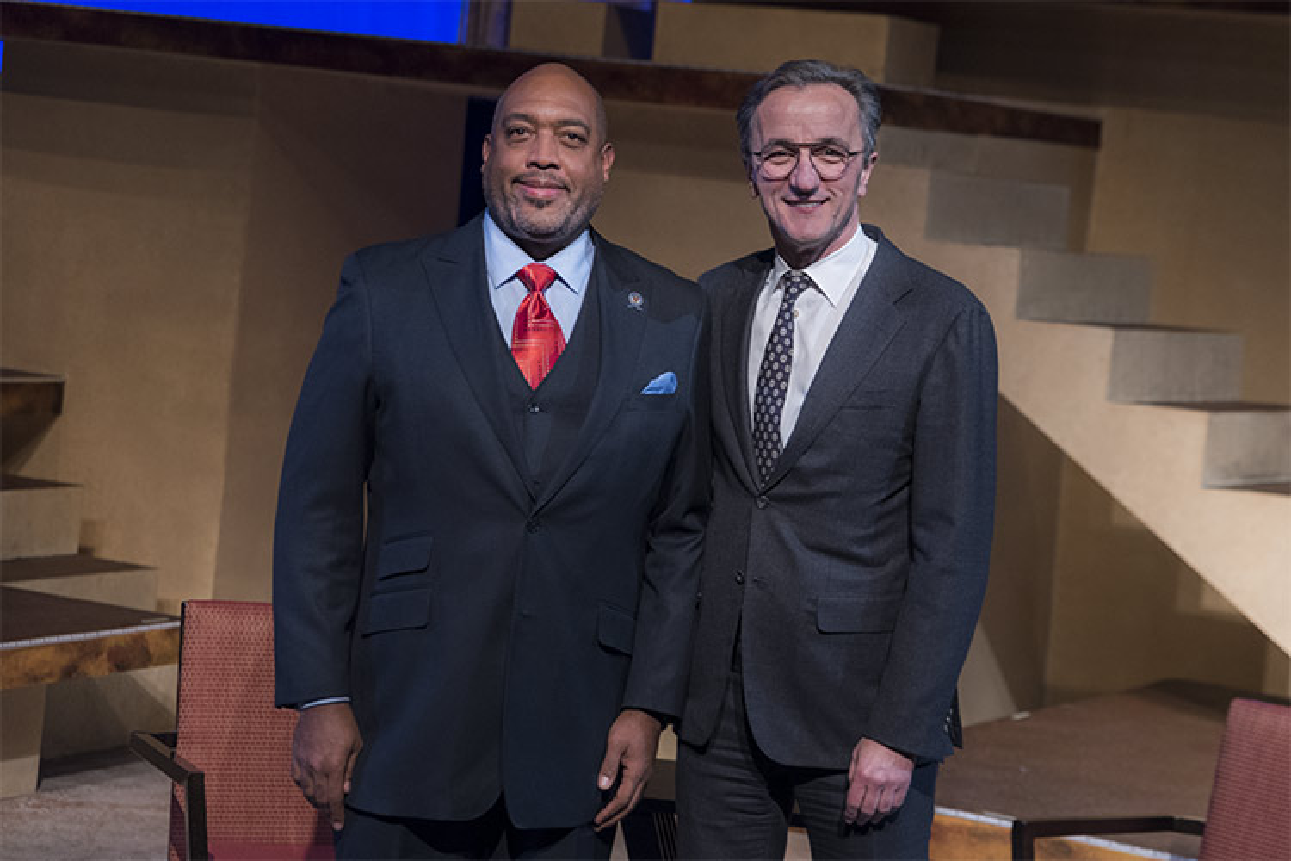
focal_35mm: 68
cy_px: 430
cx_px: 646
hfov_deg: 29.7
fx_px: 2438
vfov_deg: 20.0
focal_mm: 68
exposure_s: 1/320
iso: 1250
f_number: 3.5
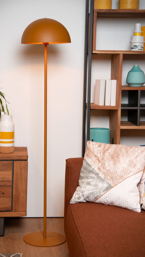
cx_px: 61
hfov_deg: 17.5
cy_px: 129
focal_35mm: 69
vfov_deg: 30.6
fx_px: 471
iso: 160
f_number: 6.3
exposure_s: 1/10
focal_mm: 65
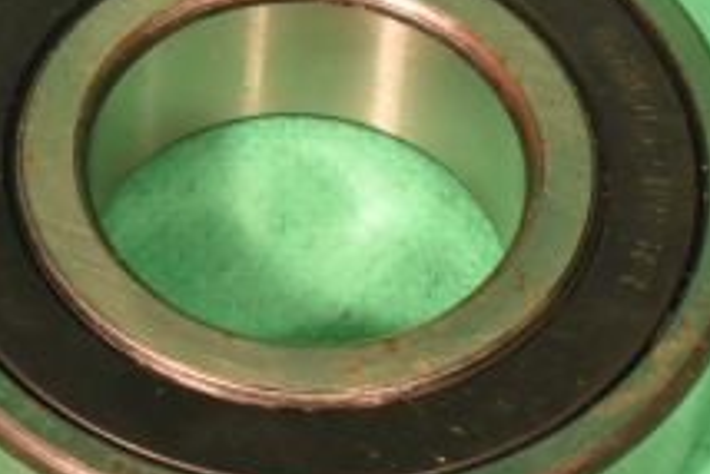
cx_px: 299
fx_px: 4144
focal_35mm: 210
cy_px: 166
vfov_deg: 6.6
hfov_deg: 9.8
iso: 2500
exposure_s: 1/80
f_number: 16
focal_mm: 50
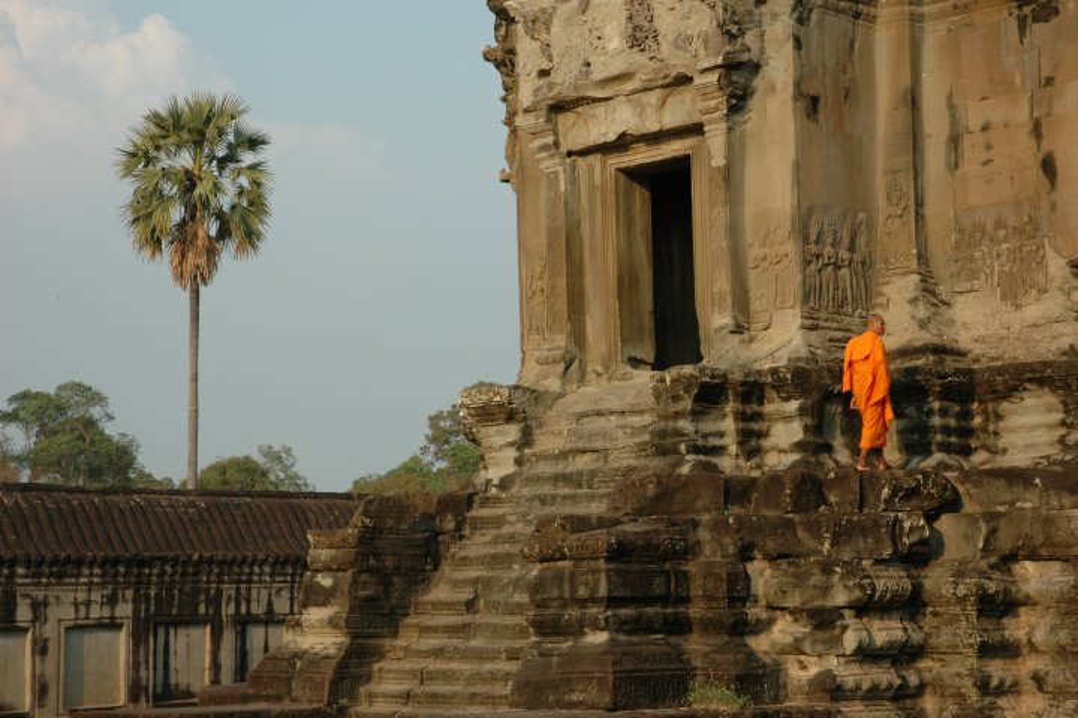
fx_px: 2246
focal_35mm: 75
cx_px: 539
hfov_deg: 27.0
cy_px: 359
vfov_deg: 18.2
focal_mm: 50
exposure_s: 1/250
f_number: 8
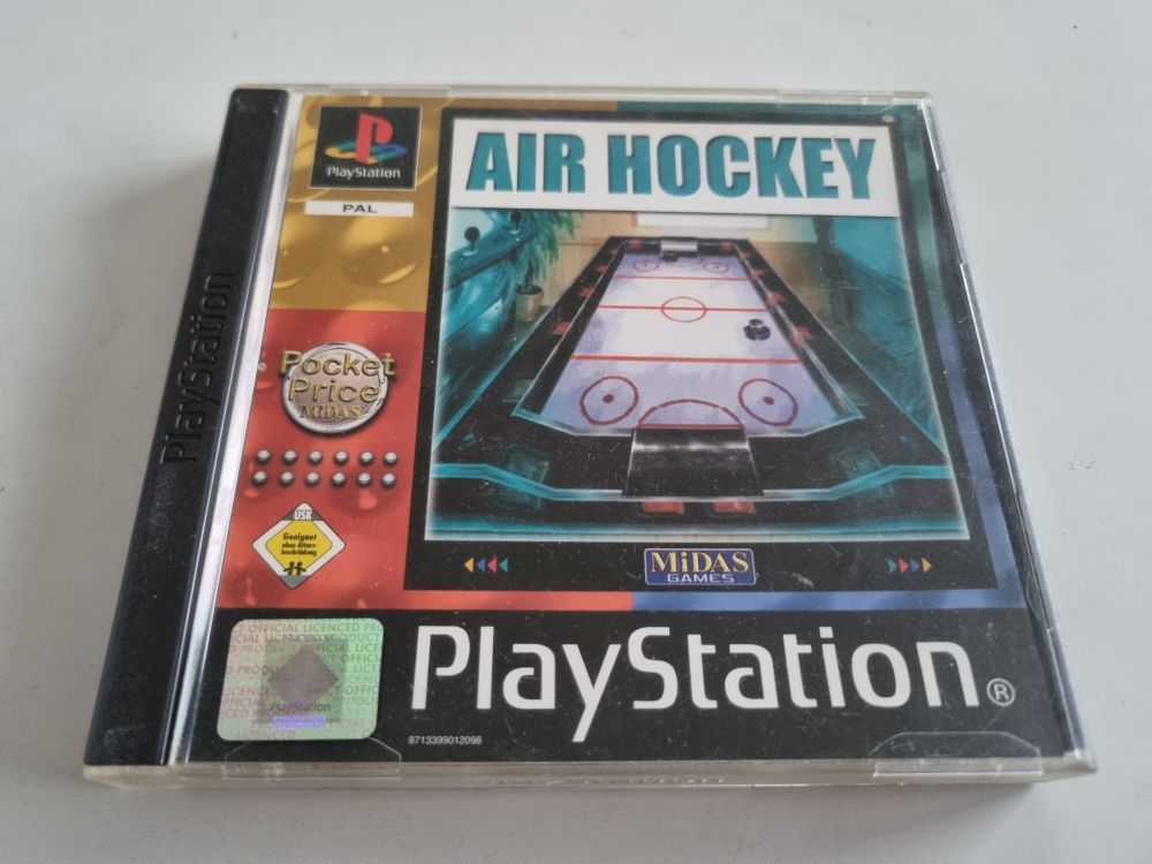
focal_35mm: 26
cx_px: 576
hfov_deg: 67.3
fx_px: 865
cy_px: 432
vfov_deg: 53.1
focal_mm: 5.4
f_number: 1.8
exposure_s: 1/25
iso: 500
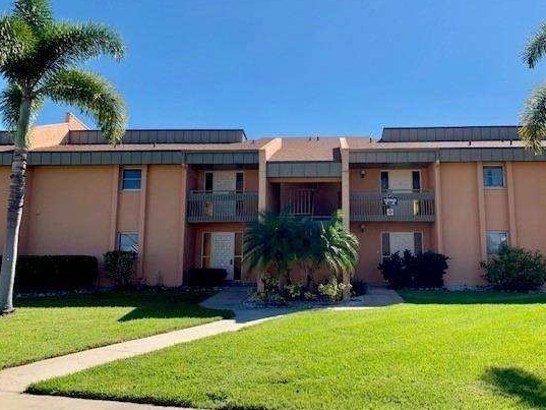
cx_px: 320
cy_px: 196
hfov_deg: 58.0
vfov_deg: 45.4
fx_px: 489
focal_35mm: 31
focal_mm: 4.25
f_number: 1.8
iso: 25
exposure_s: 1/2033
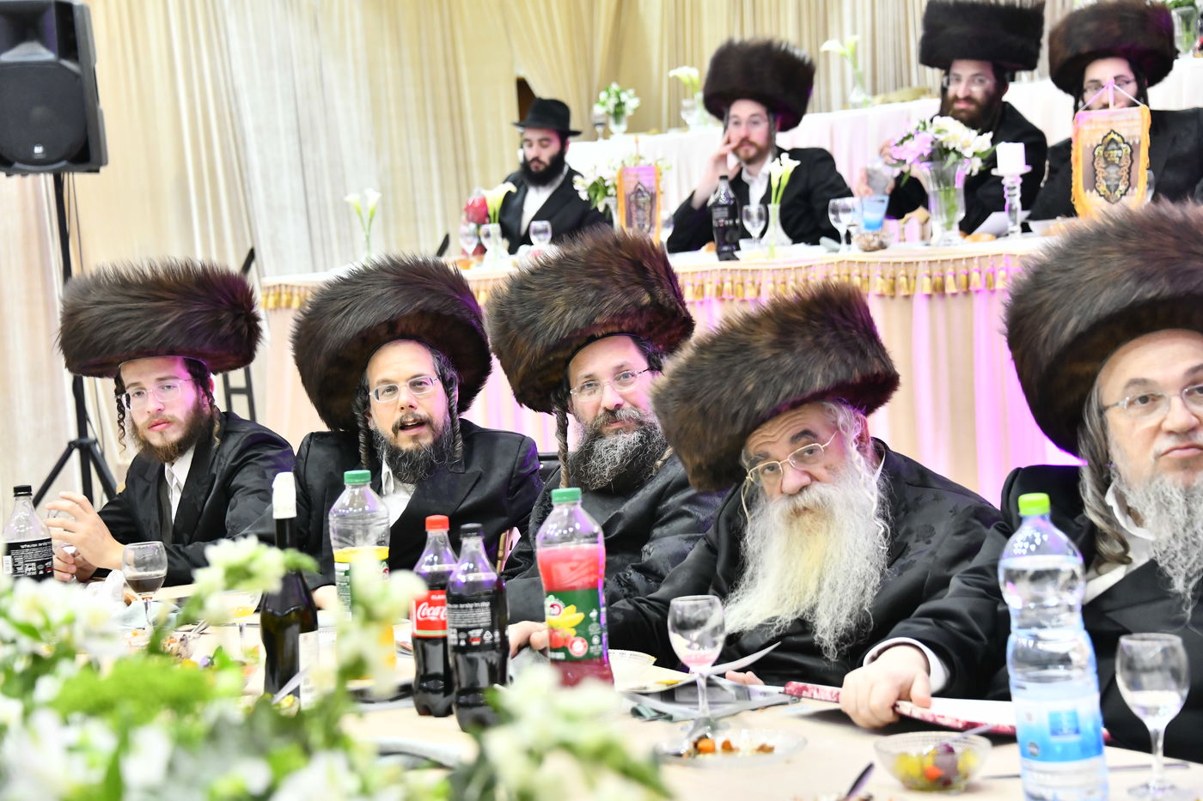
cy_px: 400
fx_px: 2606
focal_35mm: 78
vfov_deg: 17.5
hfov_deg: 26.0
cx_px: 602
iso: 2500
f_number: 5
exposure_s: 1/160
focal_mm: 78
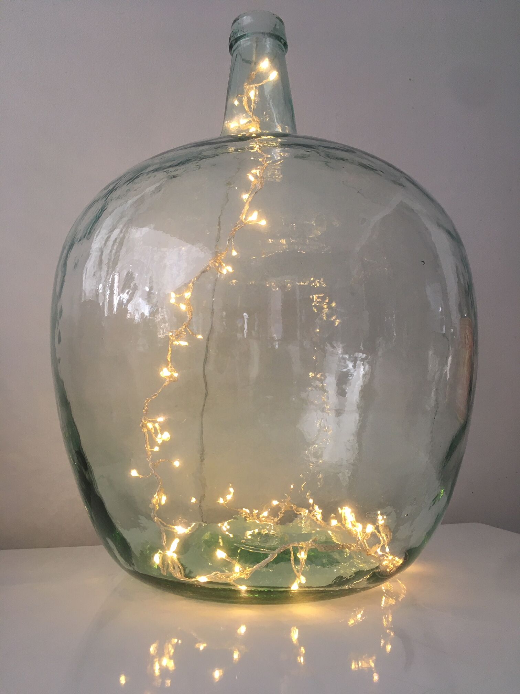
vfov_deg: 61.7
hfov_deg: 48.2
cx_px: 260
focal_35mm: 29
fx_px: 581
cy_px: 347
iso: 50
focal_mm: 4.15
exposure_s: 1/33
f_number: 2.2
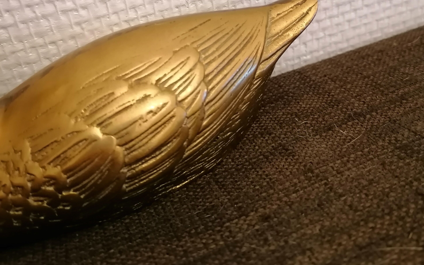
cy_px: 8
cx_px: 216
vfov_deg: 30.7
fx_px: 451
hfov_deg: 50.4
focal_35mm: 39
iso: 400
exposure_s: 1/20
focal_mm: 4.75
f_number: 1.8
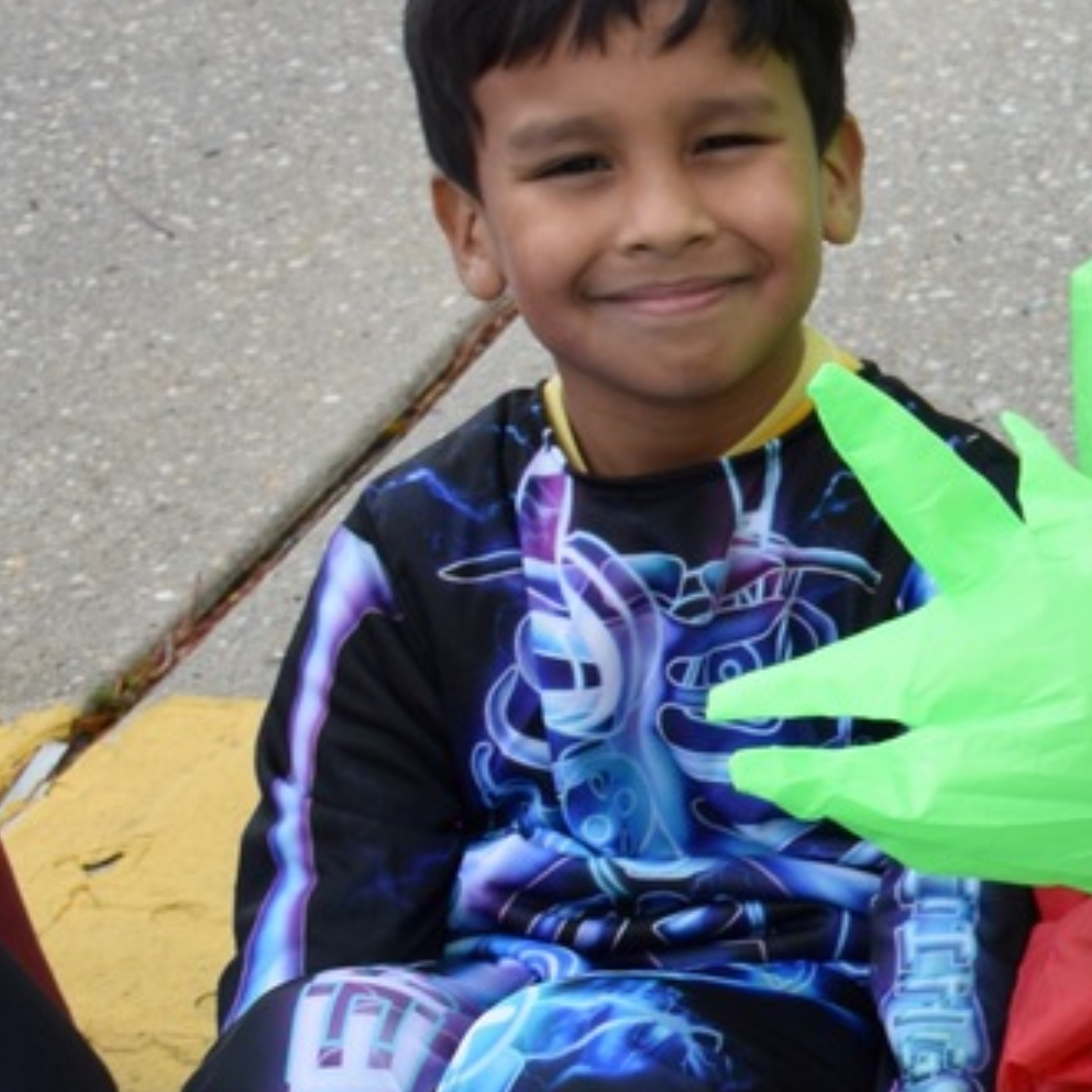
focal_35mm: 127
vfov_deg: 13.7
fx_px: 4533
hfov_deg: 12.1
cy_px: 551
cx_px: 2224
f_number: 8
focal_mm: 22
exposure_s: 1/250
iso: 320
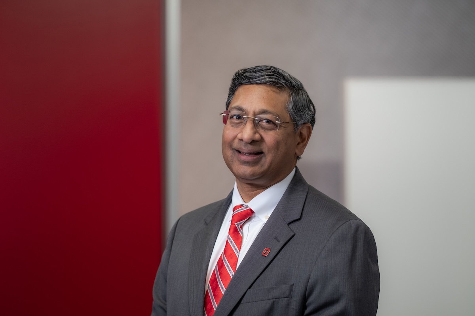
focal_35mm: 135
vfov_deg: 10.2
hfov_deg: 15.2
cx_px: 238
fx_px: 1781
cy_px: 158
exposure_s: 1/200
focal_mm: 90
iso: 500
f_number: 2
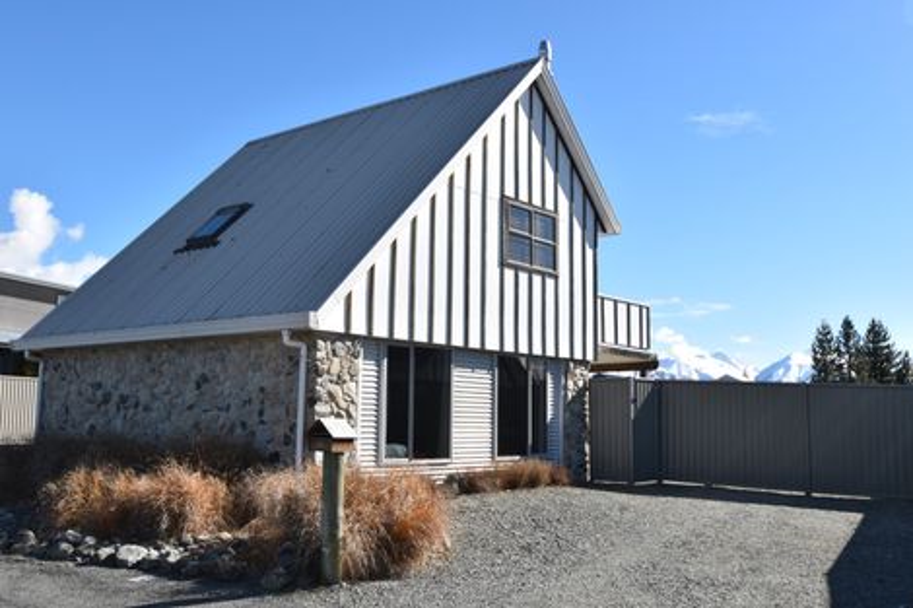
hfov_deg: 53.1
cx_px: 456
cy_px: 304
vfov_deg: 36.8
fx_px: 913
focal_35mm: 36
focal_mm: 24
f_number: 10
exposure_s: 1/400
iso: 200
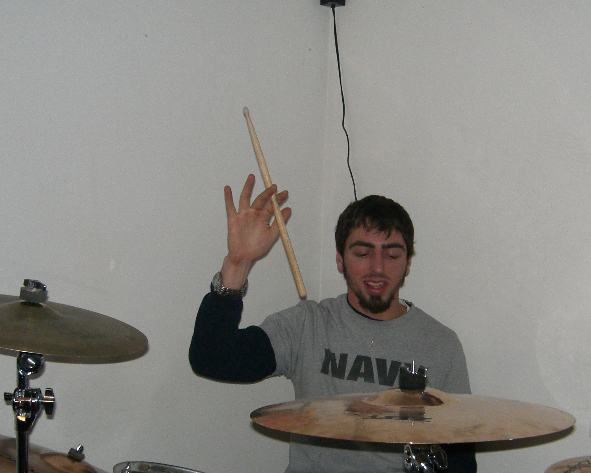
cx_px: 337
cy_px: 324
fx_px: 997
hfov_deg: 33.0
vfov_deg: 26.5
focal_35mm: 57
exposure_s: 1/60
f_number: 2.8
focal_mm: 7.9
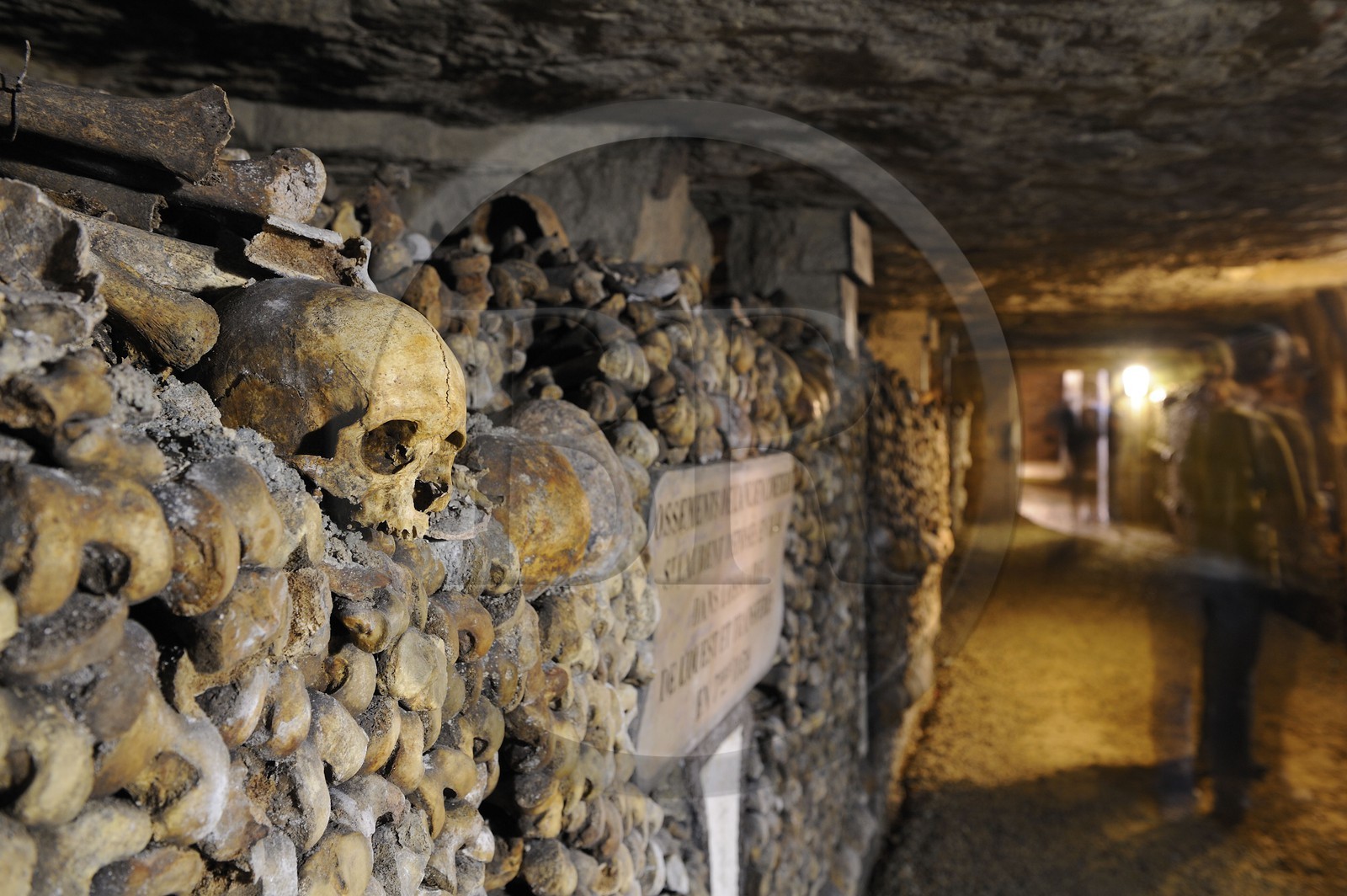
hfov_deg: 55.8
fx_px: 1271
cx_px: 674
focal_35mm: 34
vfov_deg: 38.8
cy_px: 448
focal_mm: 34
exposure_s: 13
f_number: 5.6
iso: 400
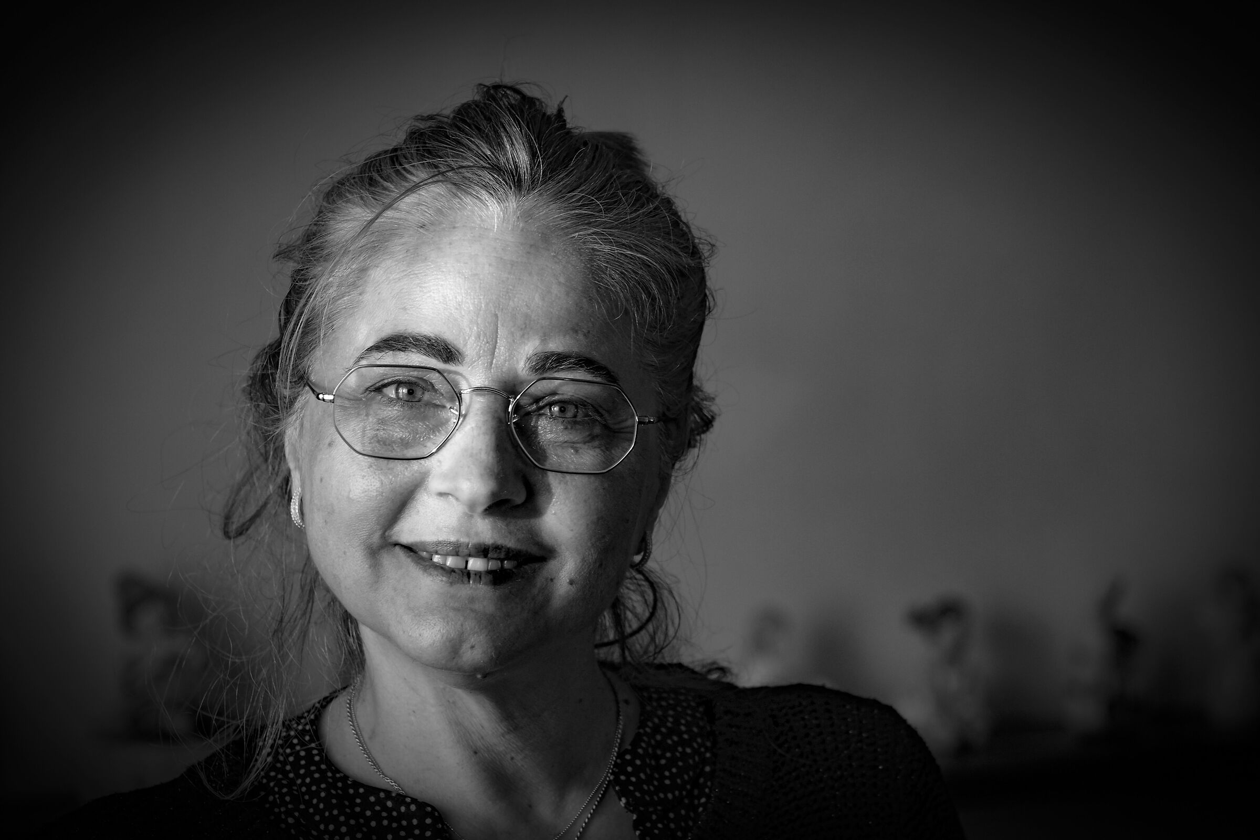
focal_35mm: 136
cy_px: 420
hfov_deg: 15.1
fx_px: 4760
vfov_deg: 10.1
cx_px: 630
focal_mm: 90.4
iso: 500
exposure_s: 1/60
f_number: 4.5
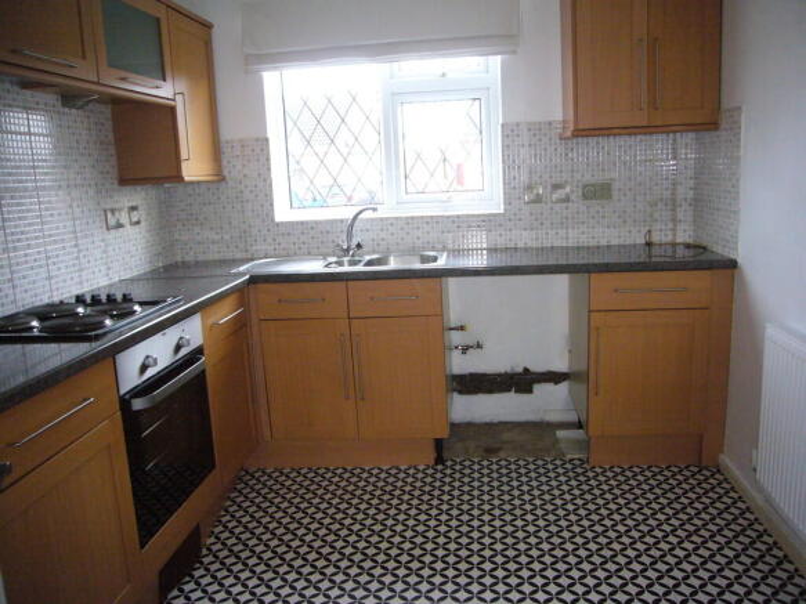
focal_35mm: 28
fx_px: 652
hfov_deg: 63.5
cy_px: 302
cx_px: 403
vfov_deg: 49.7
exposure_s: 1/30
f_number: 2.8
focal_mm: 4.6
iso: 320
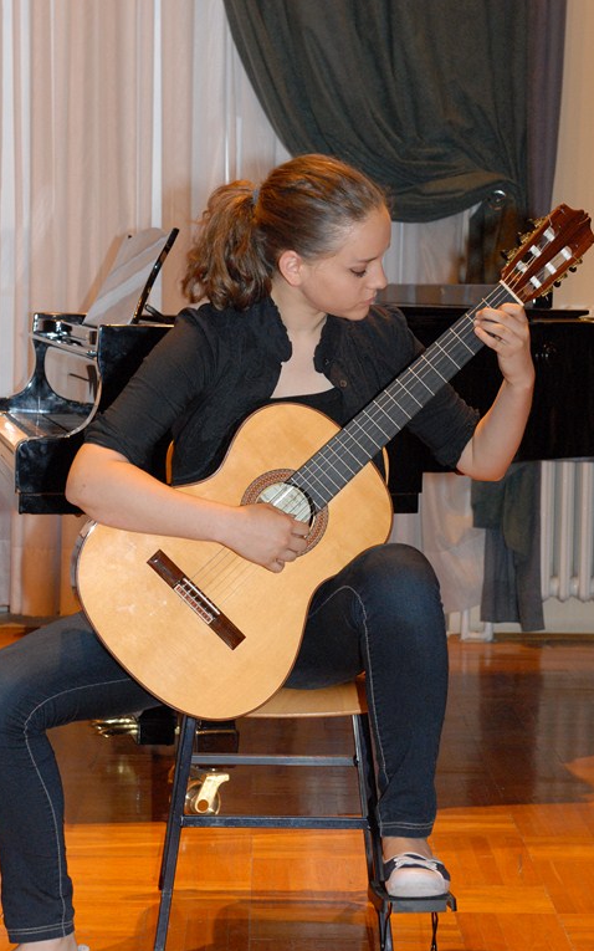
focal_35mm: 86
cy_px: 476
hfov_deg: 15.2
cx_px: 307
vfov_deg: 24.1
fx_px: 2228
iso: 1000
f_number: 7.1
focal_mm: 56
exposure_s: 1/60
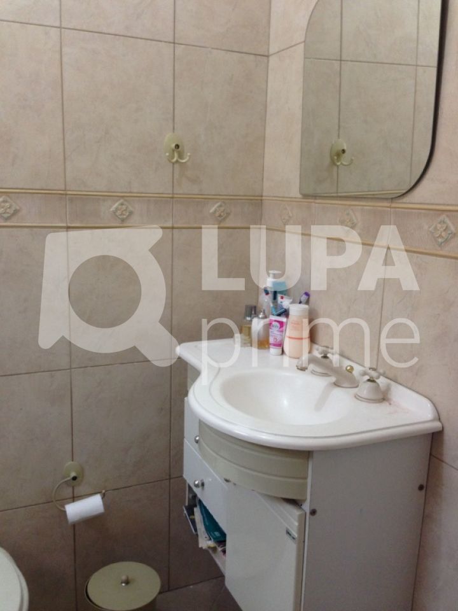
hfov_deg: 42.9
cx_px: 229
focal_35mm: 33
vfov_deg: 55.4
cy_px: 306
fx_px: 582
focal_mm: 4.12
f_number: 2.4
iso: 125
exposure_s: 1/20
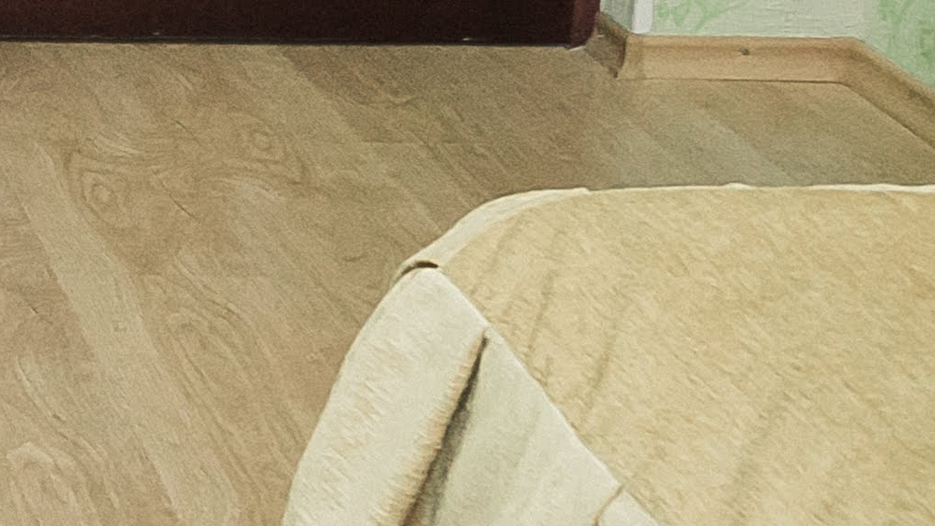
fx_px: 2925
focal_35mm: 118
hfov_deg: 14.1
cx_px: -1124
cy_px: -300
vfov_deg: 9.9
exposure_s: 1/60
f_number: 5.6
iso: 1600
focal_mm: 16
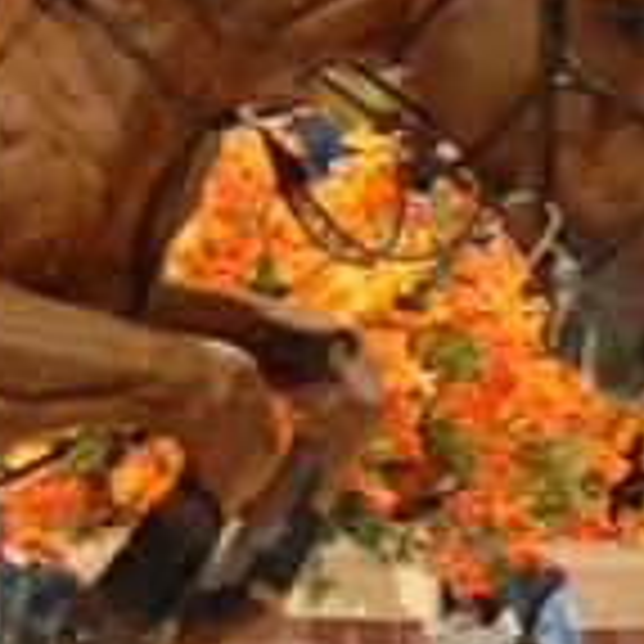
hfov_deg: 4.4
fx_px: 8377
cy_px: 43
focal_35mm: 398
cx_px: 77
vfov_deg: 4.4
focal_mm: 70
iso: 200
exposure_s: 1/250
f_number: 5.6
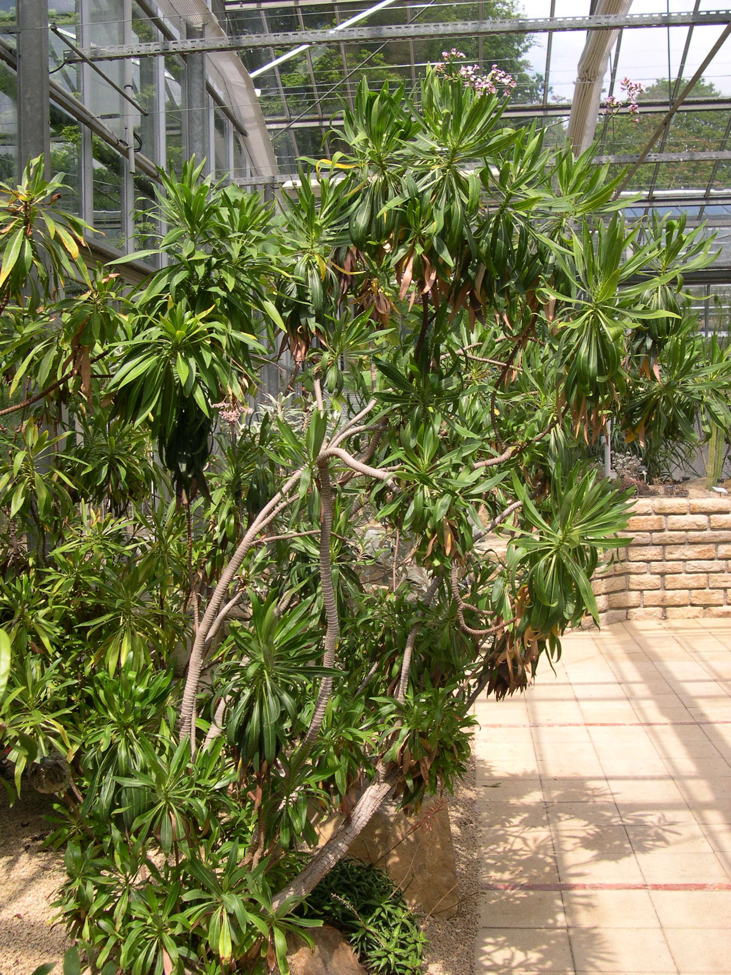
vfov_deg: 49.0
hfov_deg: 37.7
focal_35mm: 38
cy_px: 488
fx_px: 1070
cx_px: 366
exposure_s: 1/110
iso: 100
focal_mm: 8
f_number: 7.6
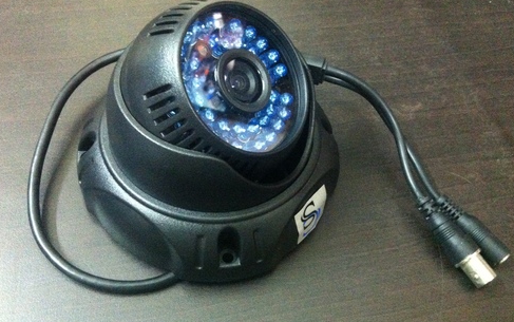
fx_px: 533
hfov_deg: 51.5
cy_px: 188
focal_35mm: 38
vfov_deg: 33.6
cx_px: 258
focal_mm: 3.85
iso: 1000
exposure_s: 1/15
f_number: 2.8
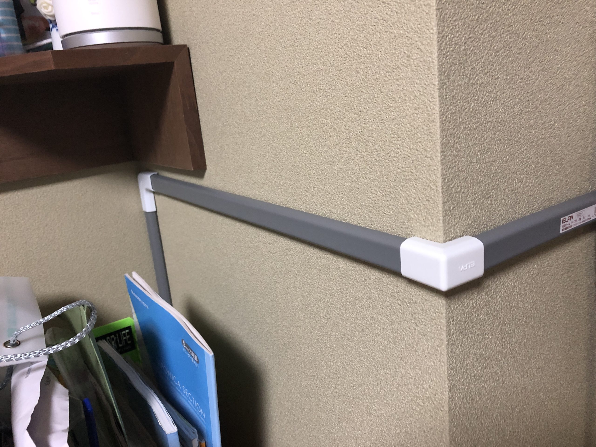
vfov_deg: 49.7
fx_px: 482
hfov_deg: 63.4
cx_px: 298
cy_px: 224
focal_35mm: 28
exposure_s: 1/15
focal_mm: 3.99
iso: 100
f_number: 1.8
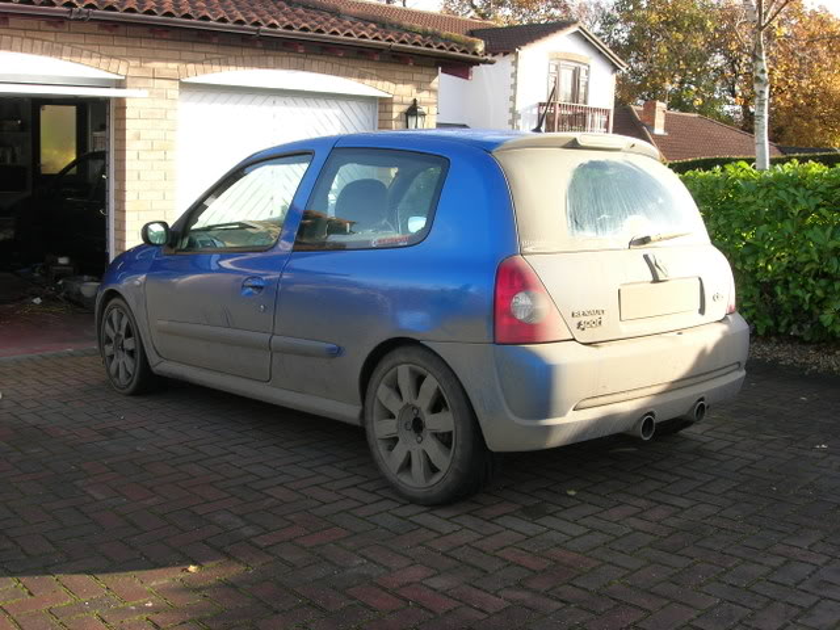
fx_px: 922
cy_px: 315
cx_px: 420
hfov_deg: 49.0
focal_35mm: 38
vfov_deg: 37.7
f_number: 4.8
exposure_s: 1/116
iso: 64
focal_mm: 7.8
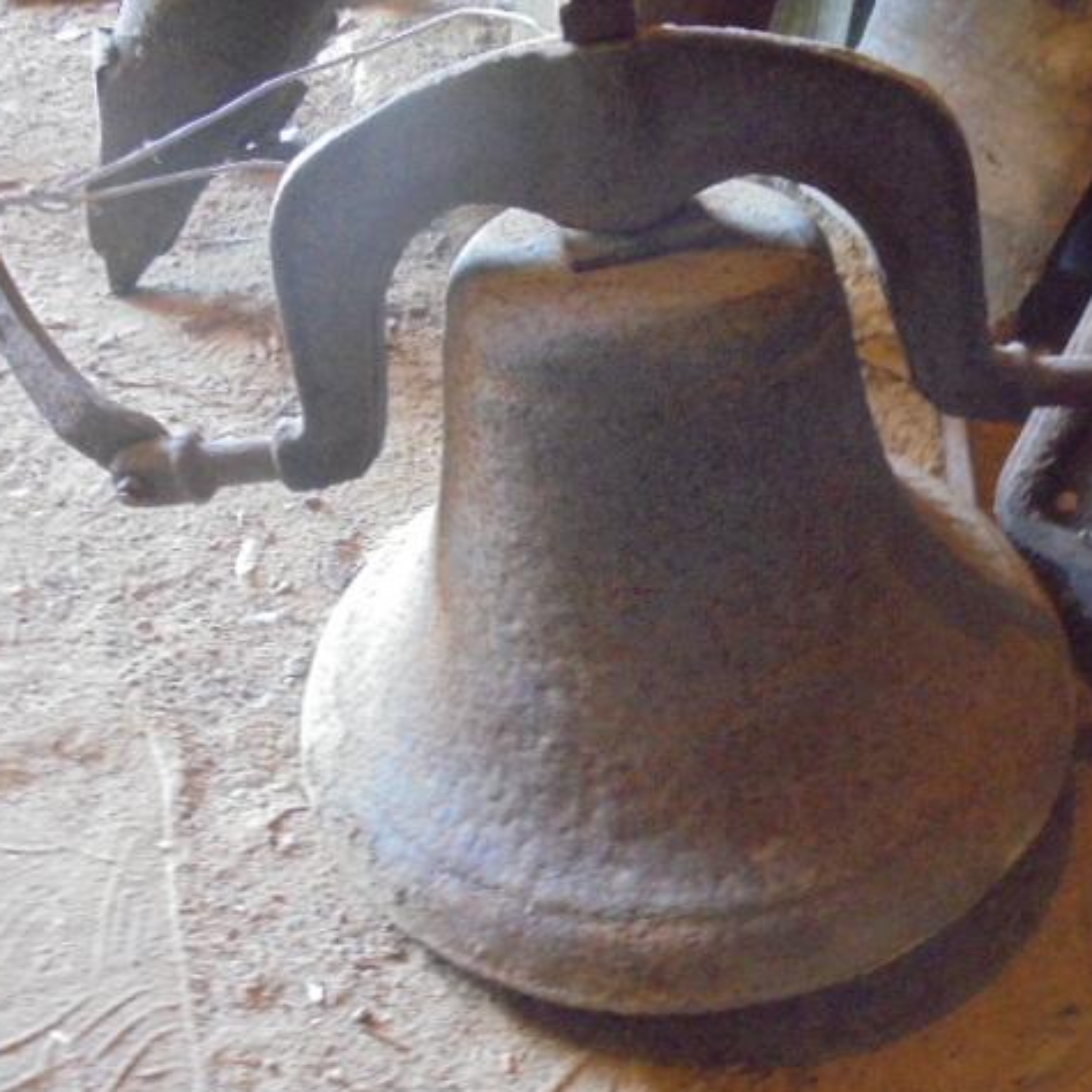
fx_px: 1106
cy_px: 551
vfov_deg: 52.5
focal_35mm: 31
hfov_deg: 52.3
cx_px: 634
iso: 800
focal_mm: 4.6
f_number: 3.5
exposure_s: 1/20
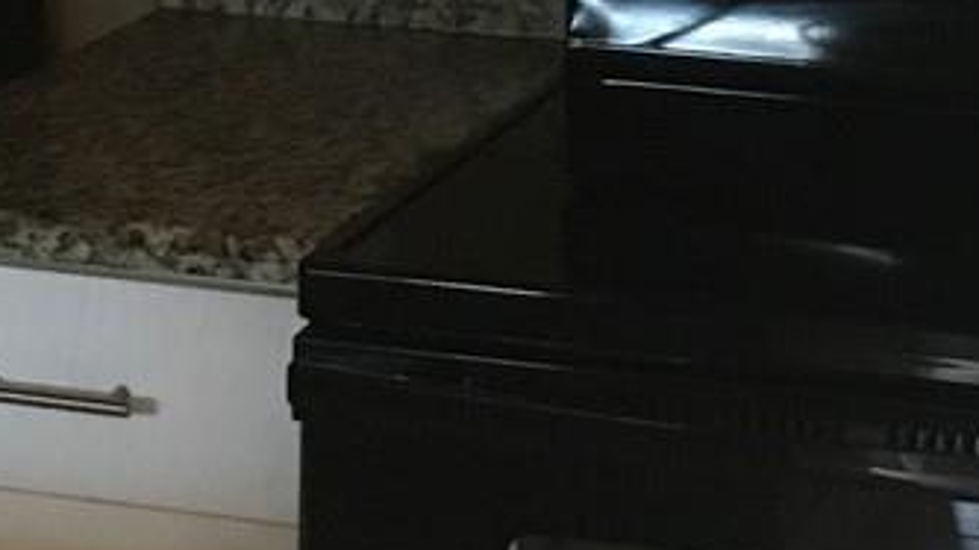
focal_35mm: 152
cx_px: 738
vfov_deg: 7.9
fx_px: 3944
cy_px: -215
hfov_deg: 14.1
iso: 200
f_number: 2.2
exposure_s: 1/15
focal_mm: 4.15
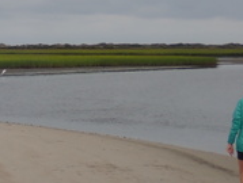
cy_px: 72
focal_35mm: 156
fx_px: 1097
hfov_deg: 12.5
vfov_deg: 9.5
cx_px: 8
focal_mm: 12.6
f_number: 4
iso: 160
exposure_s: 1/125
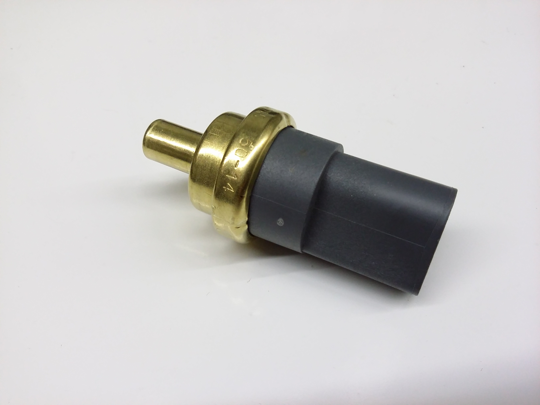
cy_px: 202
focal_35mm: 32
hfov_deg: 56.8
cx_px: 270
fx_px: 499
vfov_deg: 44.2
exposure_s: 1/24
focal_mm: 3.4
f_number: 2.4
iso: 160
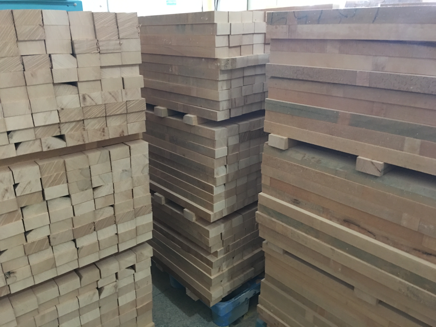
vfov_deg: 48.2
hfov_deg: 61.7
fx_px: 365
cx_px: 218
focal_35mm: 29
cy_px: 164
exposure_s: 1/8
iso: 125
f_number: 2.2
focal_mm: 4.15
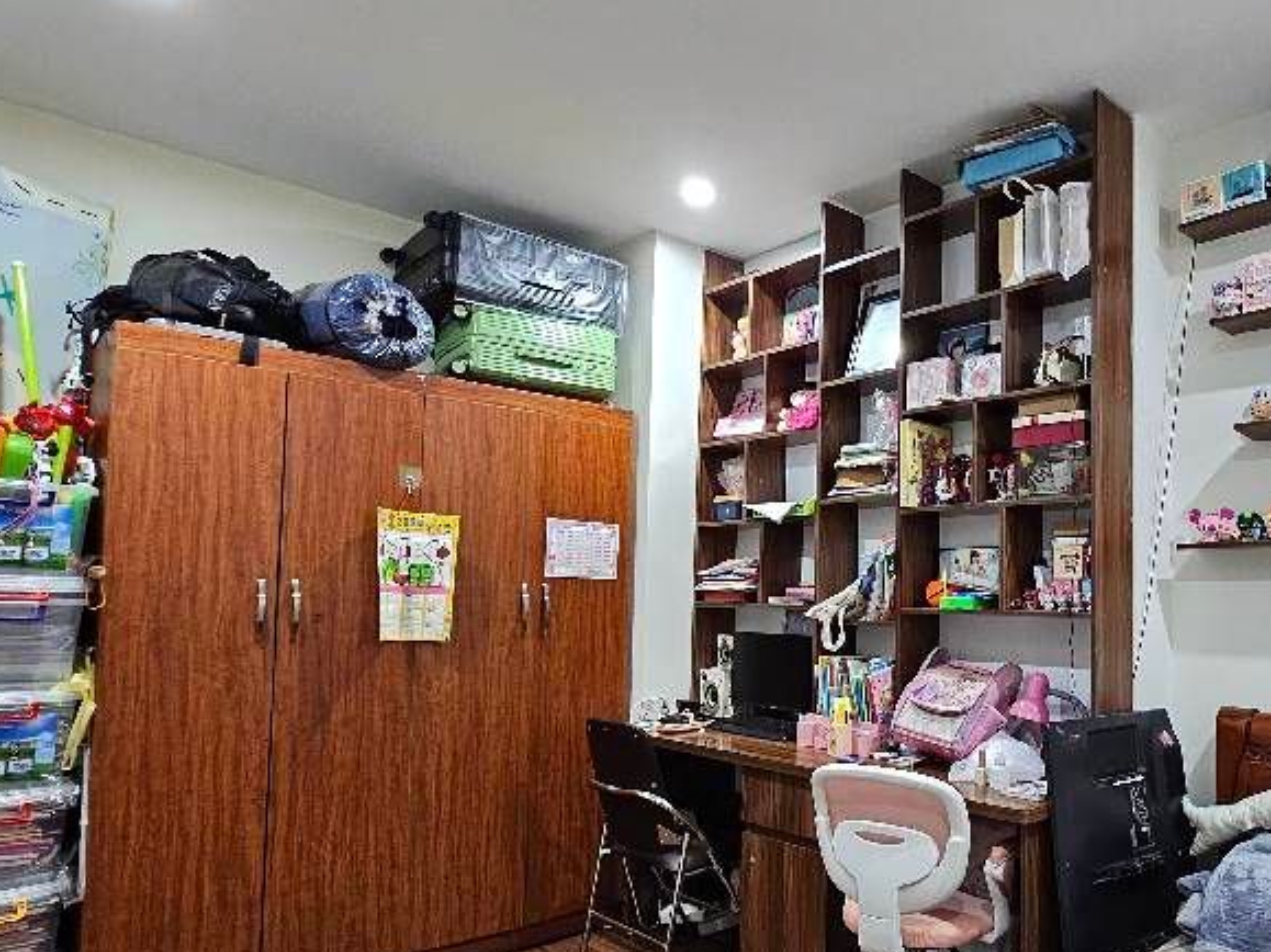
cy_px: 544
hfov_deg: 71.4
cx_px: 865
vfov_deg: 58.6
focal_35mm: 23
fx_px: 844
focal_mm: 2.2
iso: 400
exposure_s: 1/50.3
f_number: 2.2
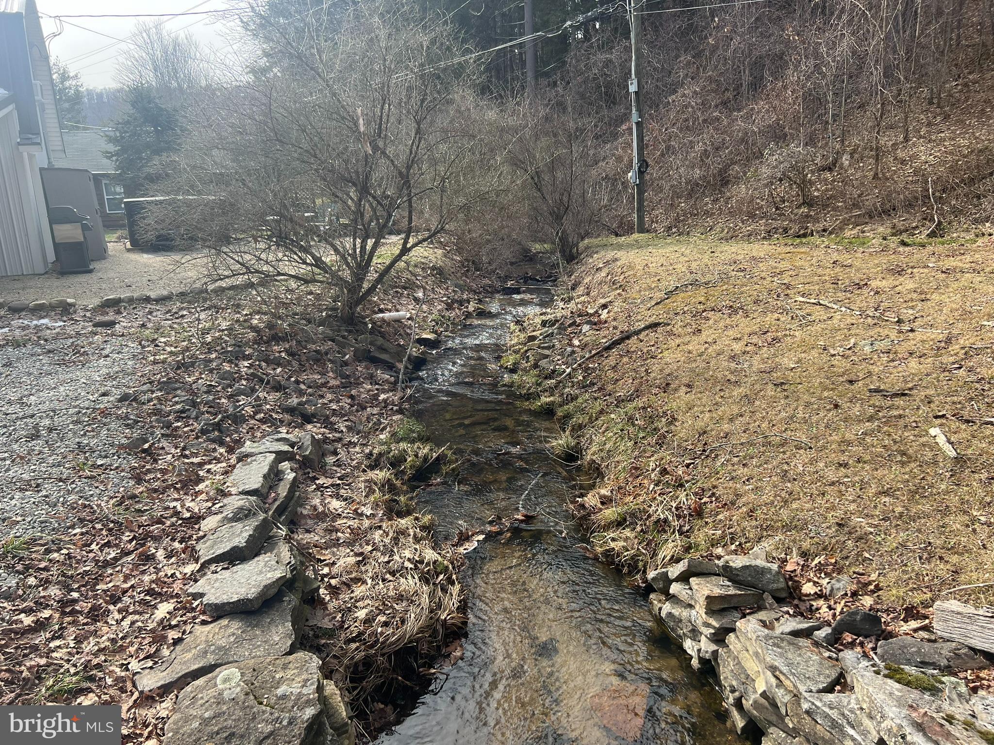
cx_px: 497
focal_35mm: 26
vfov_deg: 53.1
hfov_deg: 67.3
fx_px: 747
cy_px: 372
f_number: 1.5
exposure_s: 1/974
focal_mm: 5.7
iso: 50
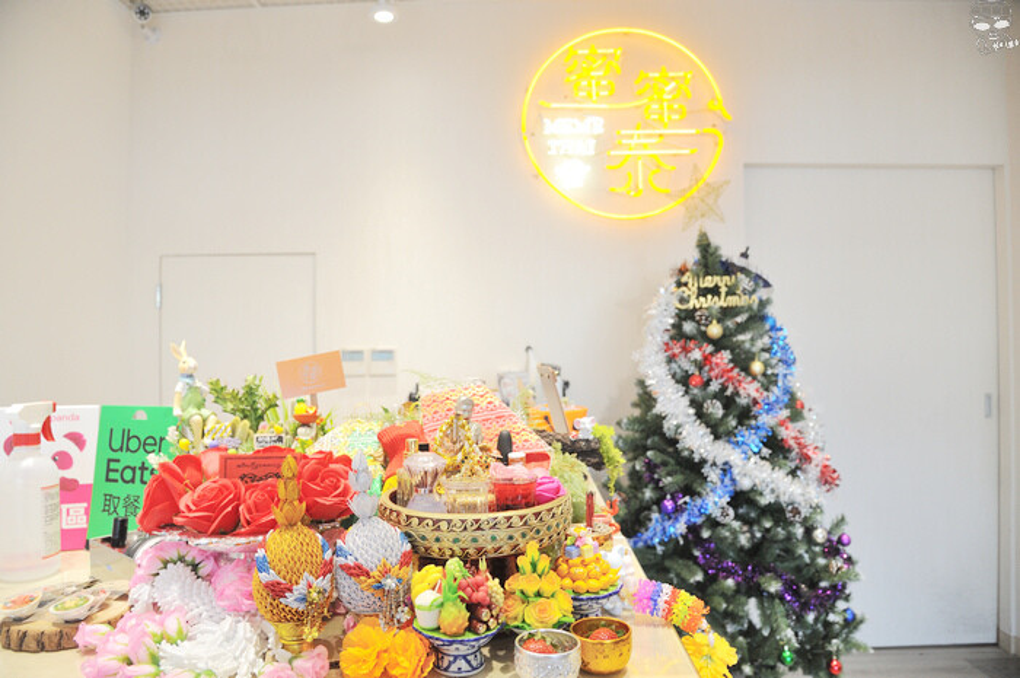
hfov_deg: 73.8
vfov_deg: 53.0
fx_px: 679
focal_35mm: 24
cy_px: 339
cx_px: 510
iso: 1000
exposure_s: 1/100
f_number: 5.6
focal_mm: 24
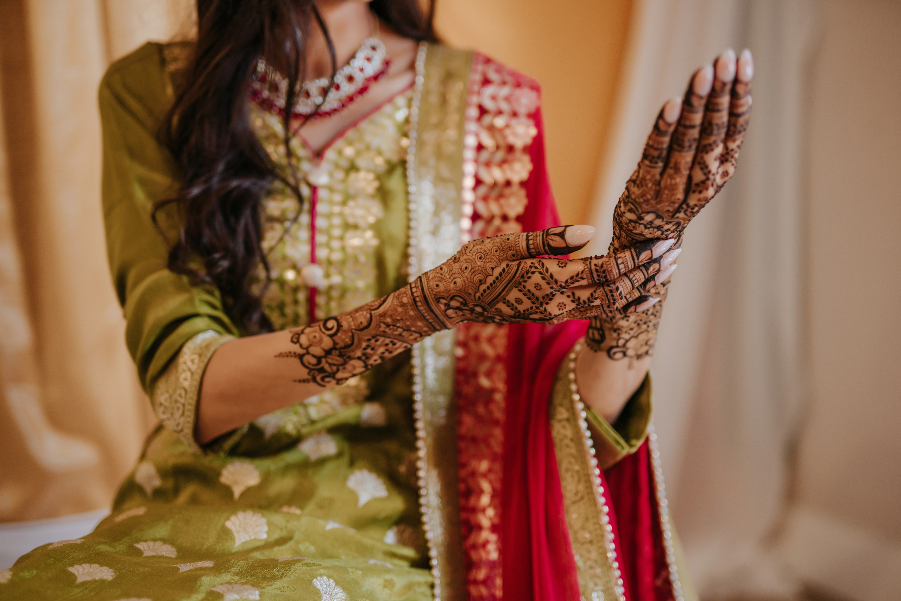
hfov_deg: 39.6
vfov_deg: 27.0
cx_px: 450
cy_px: 300
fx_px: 1251
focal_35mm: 50
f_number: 1.6
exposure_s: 1/320
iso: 640
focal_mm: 50
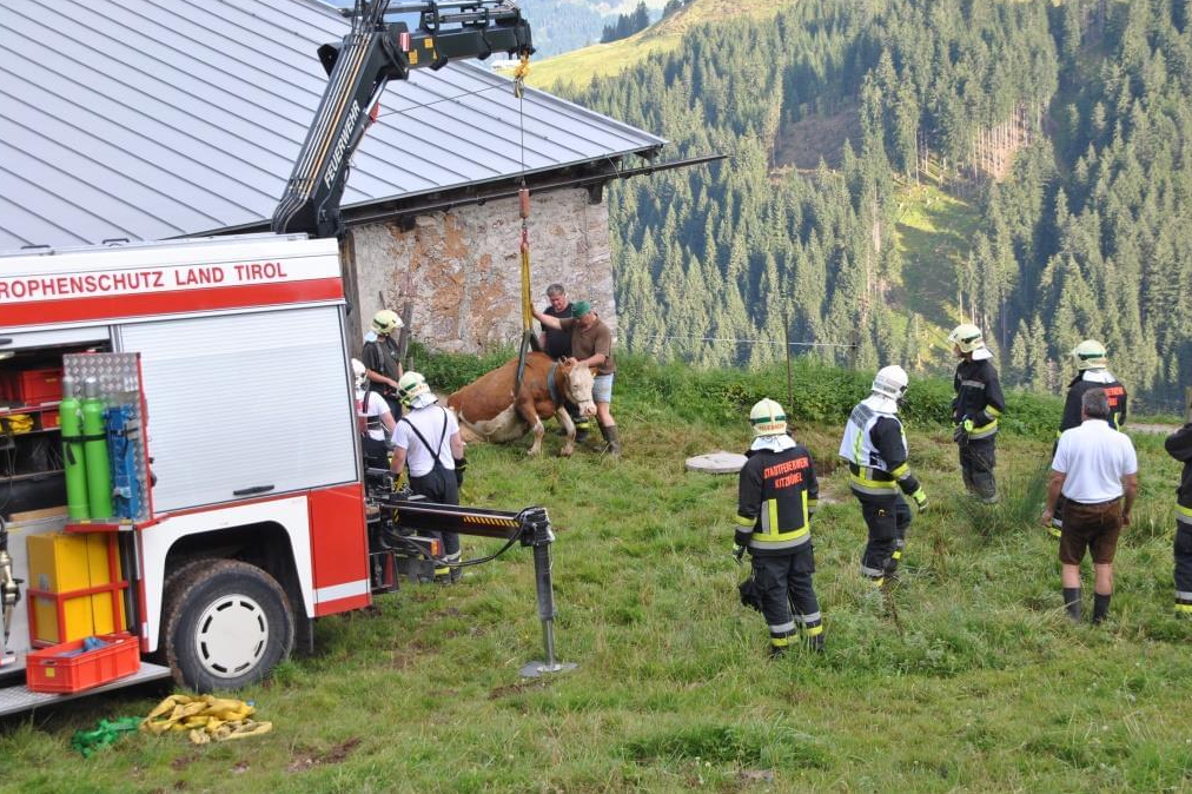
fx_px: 2515
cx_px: 590
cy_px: 393
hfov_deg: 26.7
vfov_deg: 17.9
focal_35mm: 76
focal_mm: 50
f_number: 7.1
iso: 400
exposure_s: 1/200
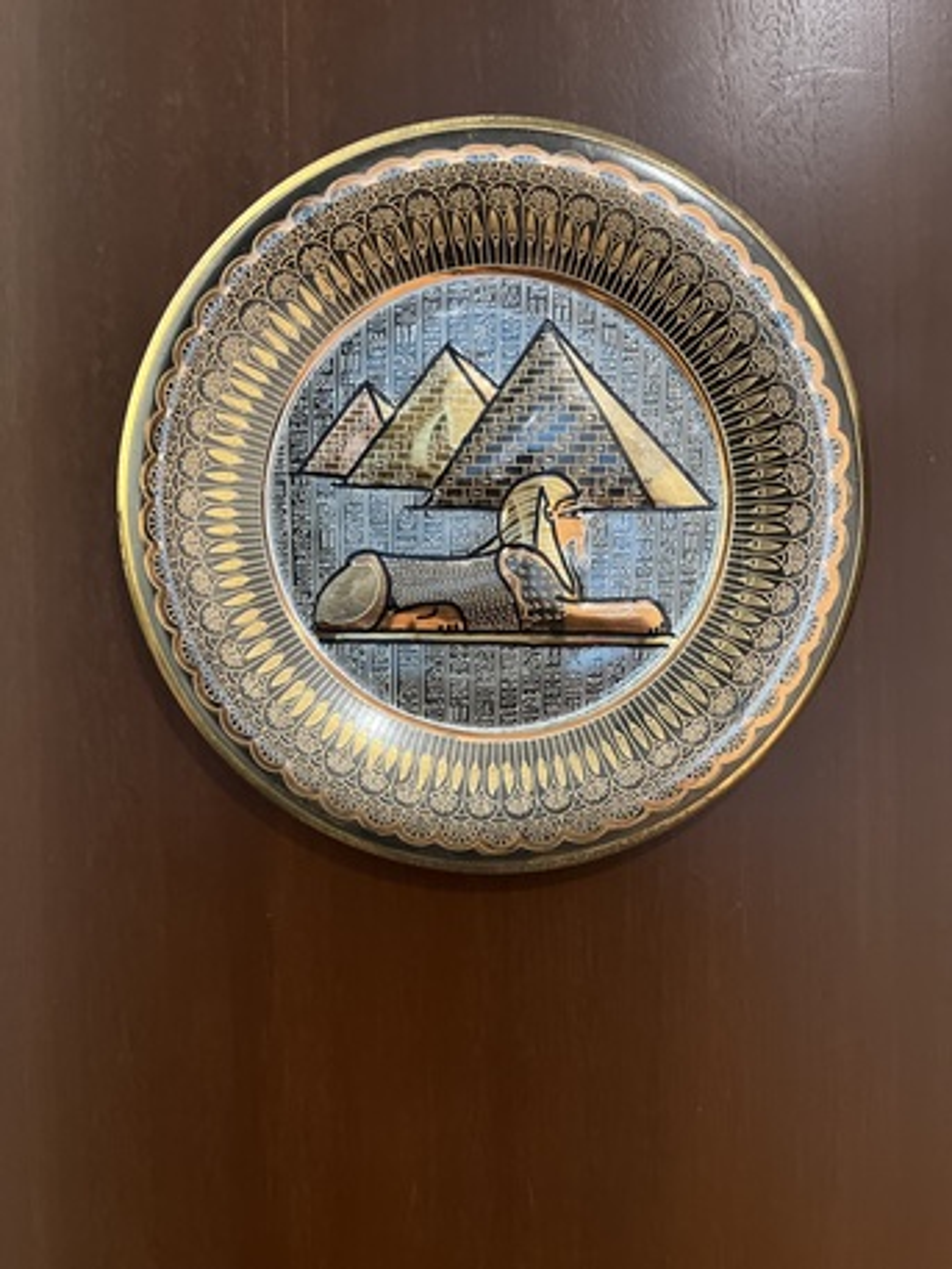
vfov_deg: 67.3
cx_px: 476
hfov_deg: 53.1
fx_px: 953
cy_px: 634
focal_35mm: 26
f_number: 1.5
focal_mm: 5.7
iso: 500
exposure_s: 1/30
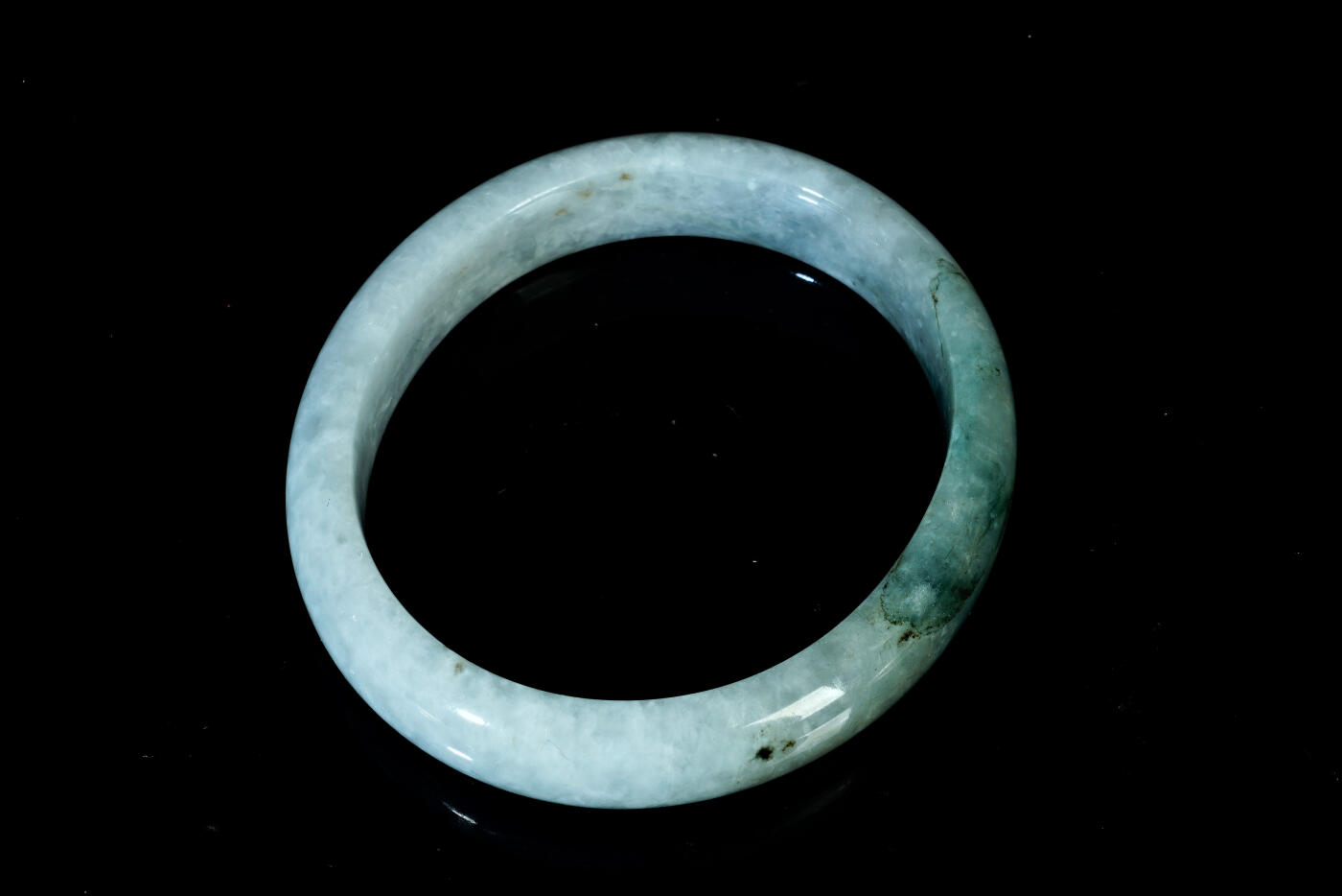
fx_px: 4138
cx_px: 671
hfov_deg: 18.4
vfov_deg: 12.3
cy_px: 448
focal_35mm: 111
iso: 100
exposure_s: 1/160
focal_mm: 74
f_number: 20
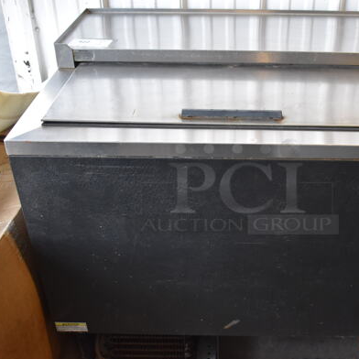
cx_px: 237
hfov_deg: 36.7
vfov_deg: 37.0
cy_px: 186
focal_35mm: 46
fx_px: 536
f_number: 3.8
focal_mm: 23
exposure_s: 1/125
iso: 1400
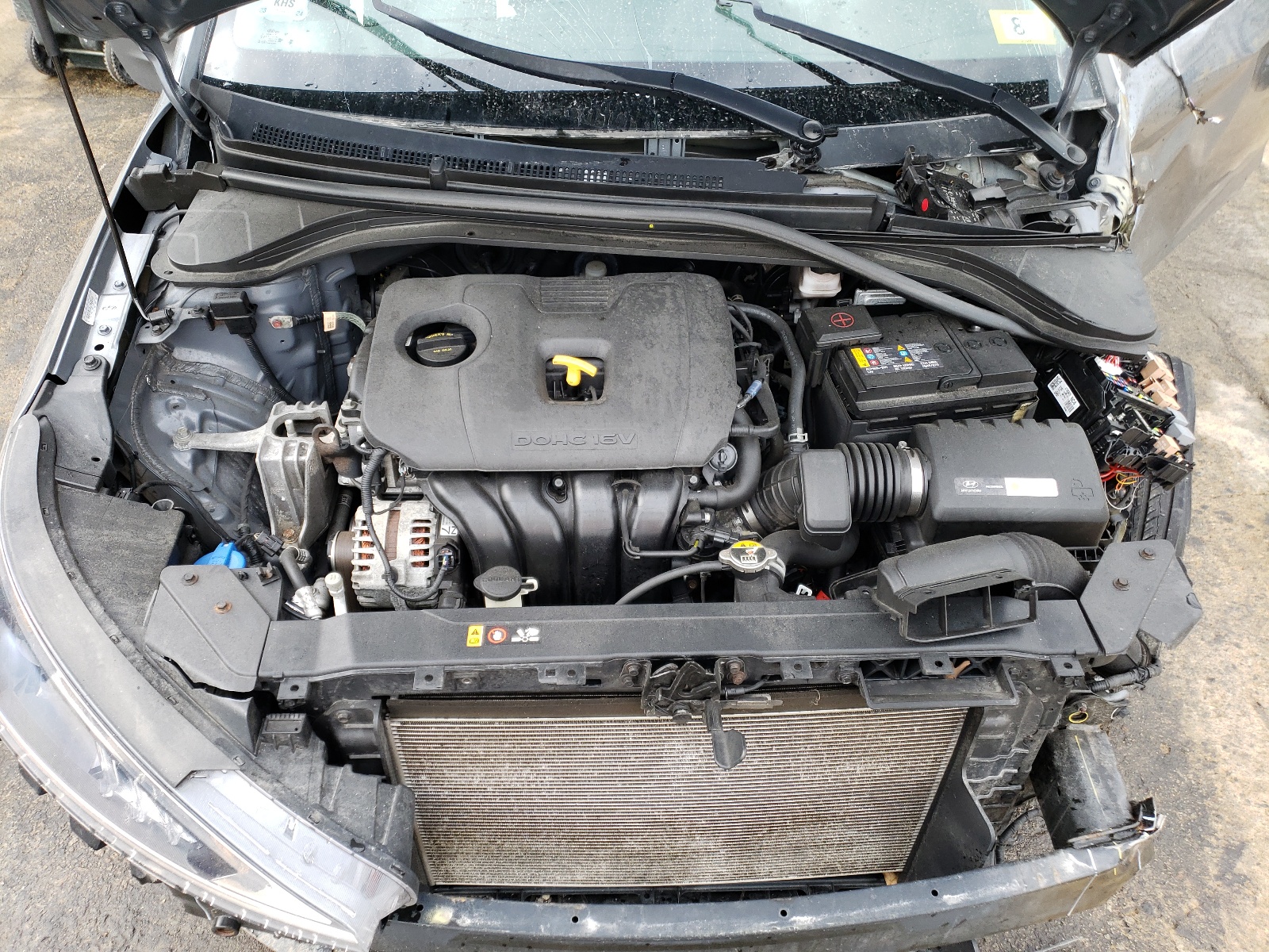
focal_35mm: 26
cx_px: 634
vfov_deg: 53.1
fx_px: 953
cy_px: 476
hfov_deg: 67.3
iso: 50
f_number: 1.5
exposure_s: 1/147
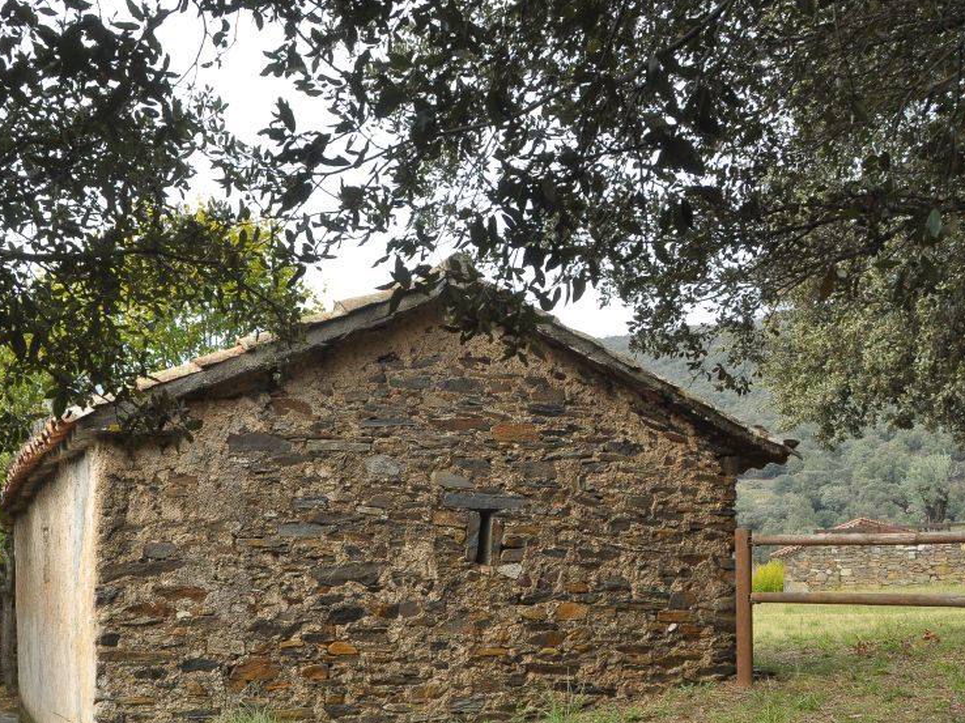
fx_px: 1003
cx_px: 344
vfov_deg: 39.4
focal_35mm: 36
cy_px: 441
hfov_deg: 50.7
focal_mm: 18
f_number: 8
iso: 500
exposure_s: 1/250
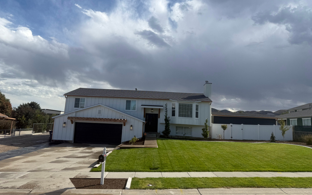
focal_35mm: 26
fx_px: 221
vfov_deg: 47.5
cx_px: 154
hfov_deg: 70.4
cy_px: 88
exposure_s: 1/5714
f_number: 1.78
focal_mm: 6.76
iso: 80
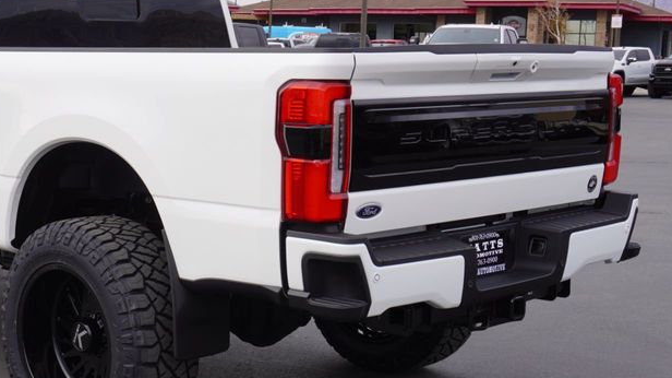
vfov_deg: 17.7
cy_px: 201
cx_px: 141
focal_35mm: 68
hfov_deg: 30.3
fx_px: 1211
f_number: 8
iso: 100
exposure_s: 1/100
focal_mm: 26
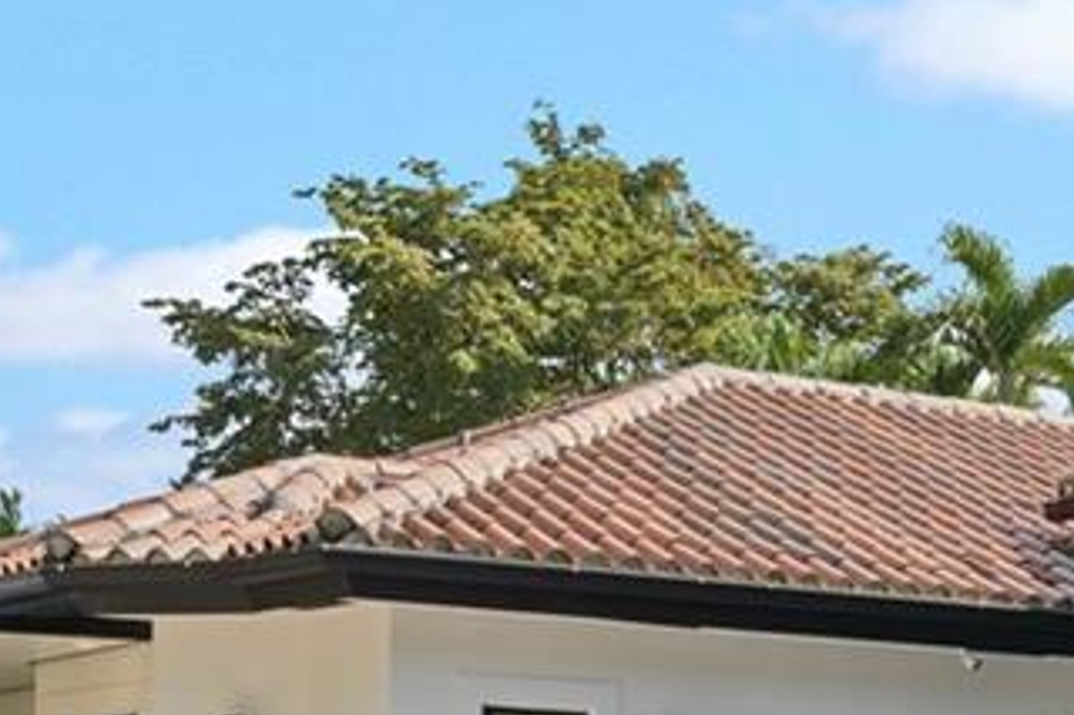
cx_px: 1470
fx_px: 2982
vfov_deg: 13.3
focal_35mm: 100
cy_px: 869
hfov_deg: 18.7
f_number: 9
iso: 100
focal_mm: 20
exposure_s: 1/125
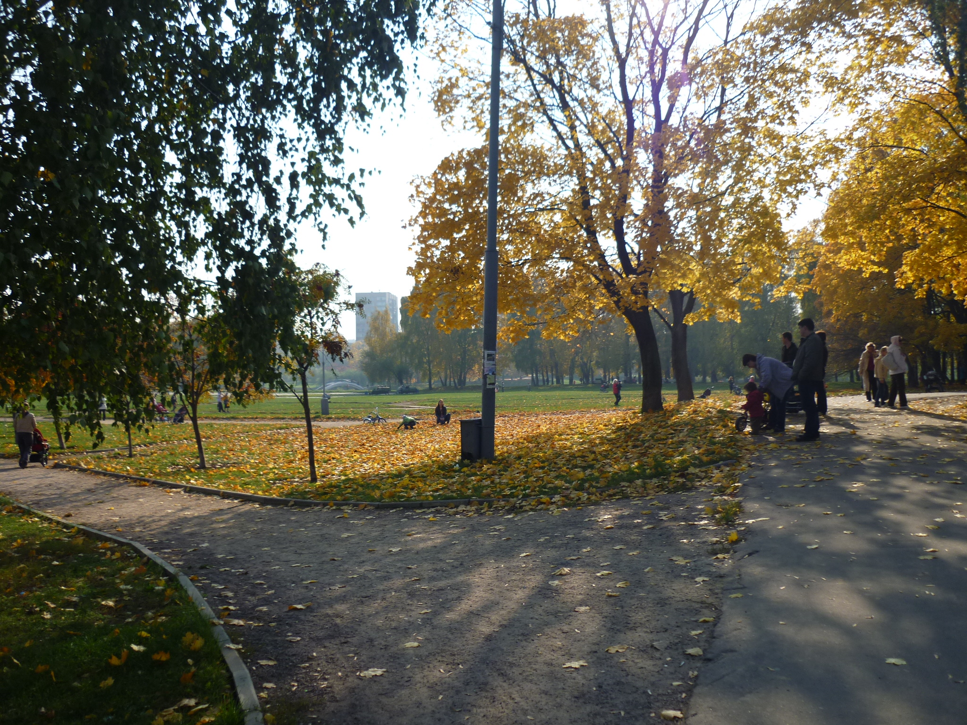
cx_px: 484
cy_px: 362
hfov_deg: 58.4
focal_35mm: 31
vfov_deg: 45.4
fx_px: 866
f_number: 8
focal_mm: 5.5
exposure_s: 1/125
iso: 80
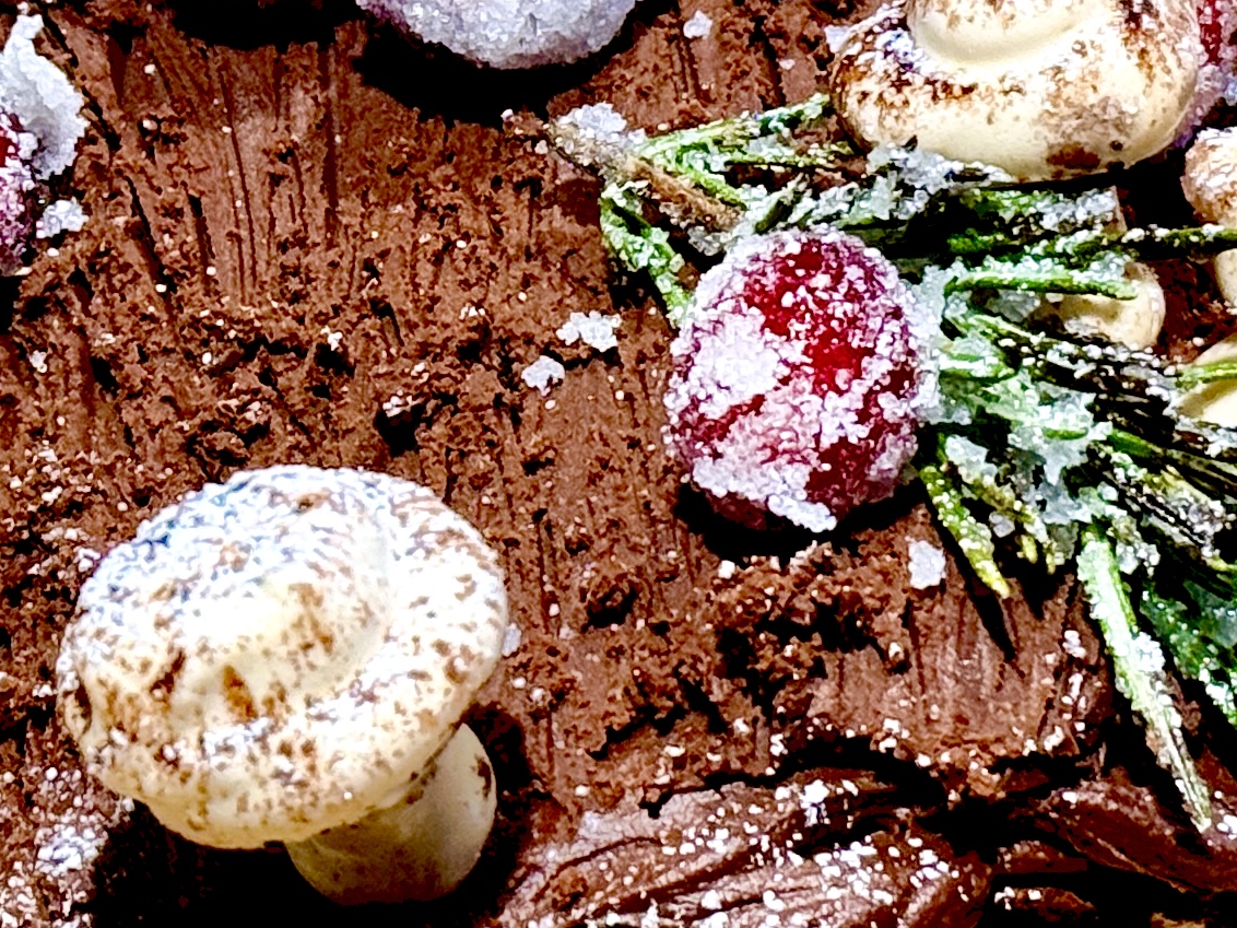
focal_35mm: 171
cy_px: 208
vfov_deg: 8.7
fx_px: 6111
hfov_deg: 11.5
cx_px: 364
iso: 100
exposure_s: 1/120
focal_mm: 6.76
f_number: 1.78
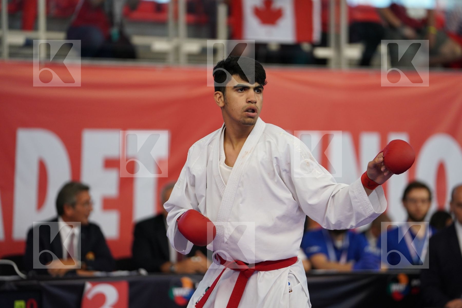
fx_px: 2387
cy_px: 154
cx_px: 231
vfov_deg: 7.4
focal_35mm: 186
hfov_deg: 11.1
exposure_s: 1/1000
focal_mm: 186
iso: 1600
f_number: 2.8
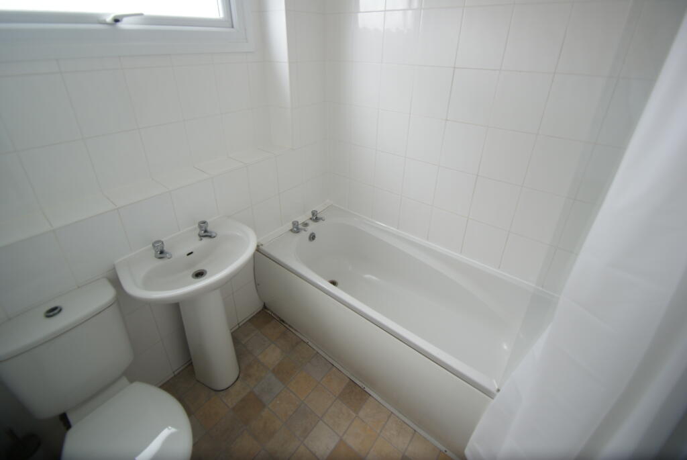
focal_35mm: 15
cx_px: 344
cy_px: 230
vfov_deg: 77.5
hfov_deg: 100.3
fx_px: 287
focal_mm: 10
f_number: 4
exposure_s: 1/30
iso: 100
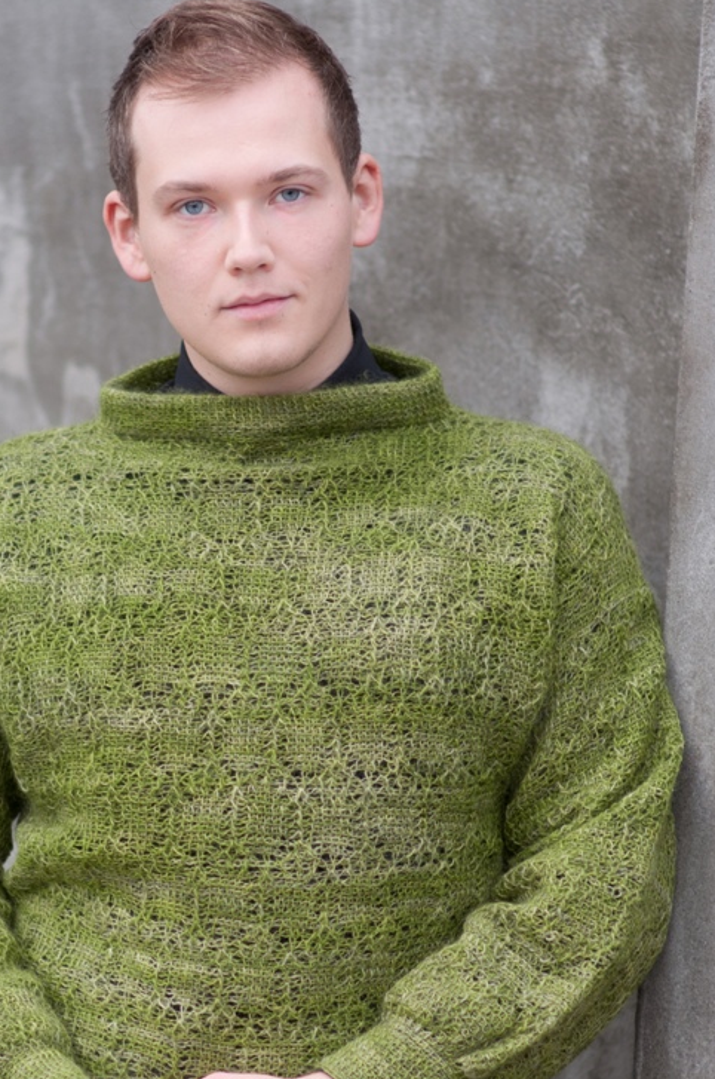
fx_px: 5374
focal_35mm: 180
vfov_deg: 11.5
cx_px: 234
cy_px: 665
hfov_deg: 7.6
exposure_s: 1/1250
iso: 200
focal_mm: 85
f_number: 2
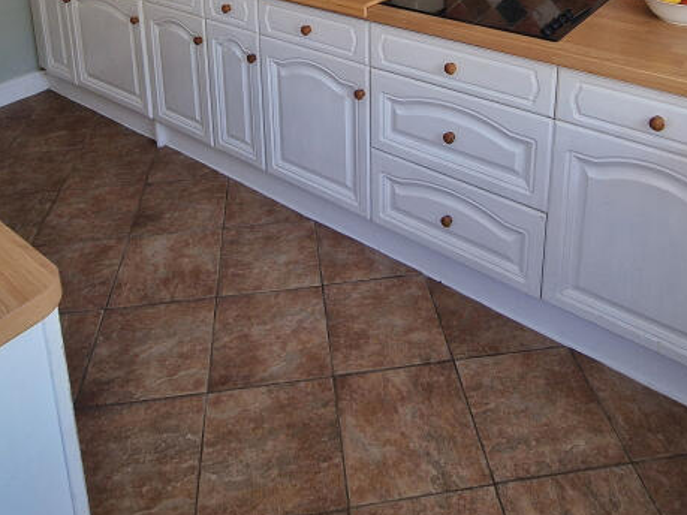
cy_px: -28
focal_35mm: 29
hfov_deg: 61.6
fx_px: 575
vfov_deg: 40.5
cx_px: 370
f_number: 2.2
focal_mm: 2.2
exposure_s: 1/60
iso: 50
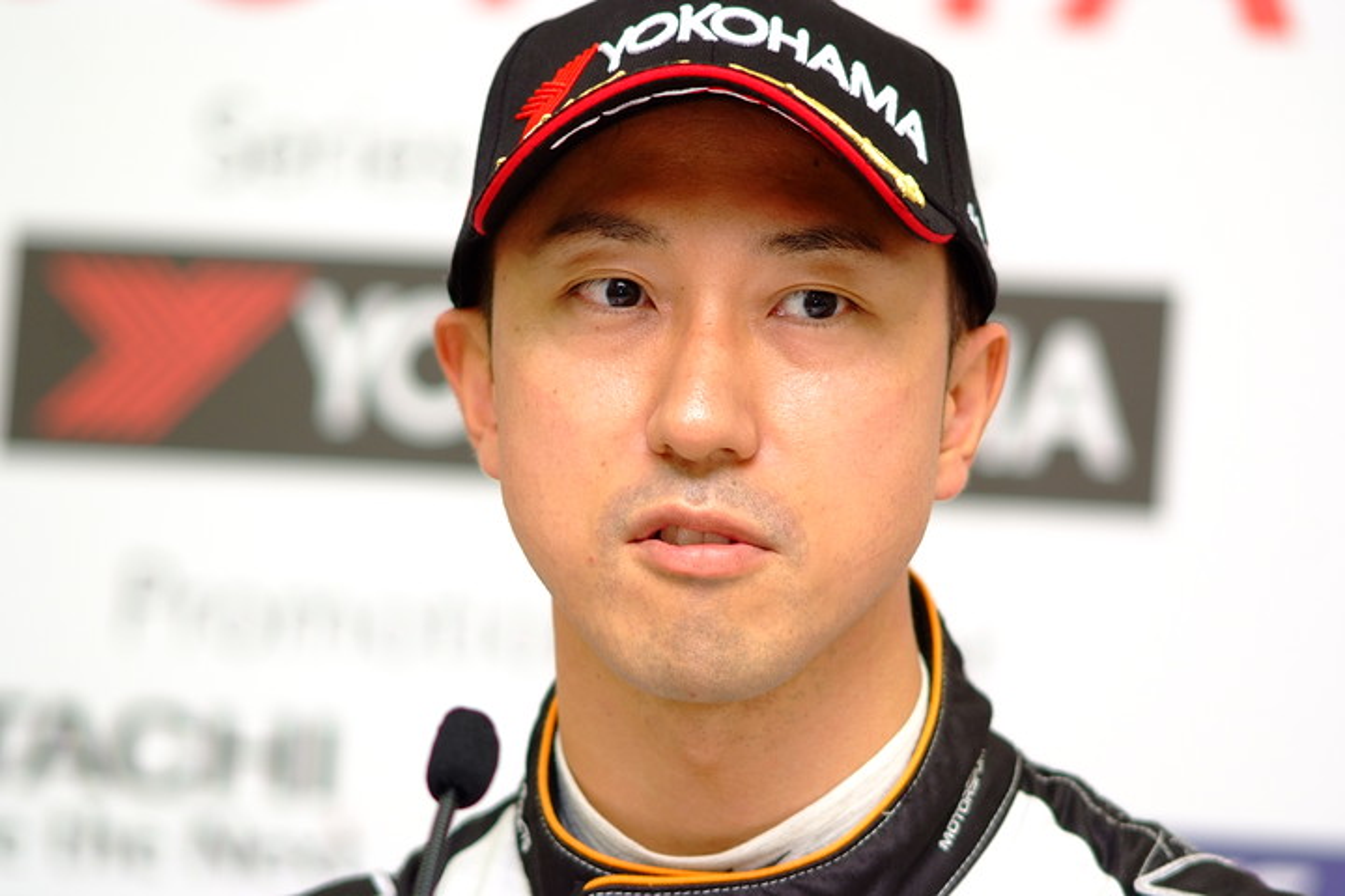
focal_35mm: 270
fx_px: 10087
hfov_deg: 7.6
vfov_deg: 5.1
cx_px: 672
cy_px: 448
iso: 400
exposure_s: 1/125
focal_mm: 180
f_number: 2.8
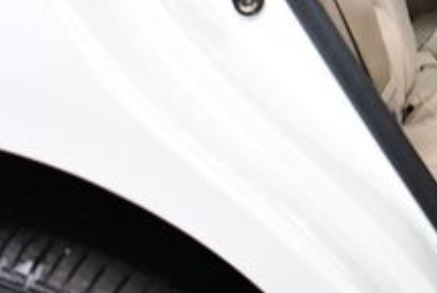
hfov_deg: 17.7
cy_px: -138
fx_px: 1301
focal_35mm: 107
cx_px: 596
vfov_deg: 12.3
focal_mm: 18
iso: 2800
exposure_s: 1/125
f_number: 3.5
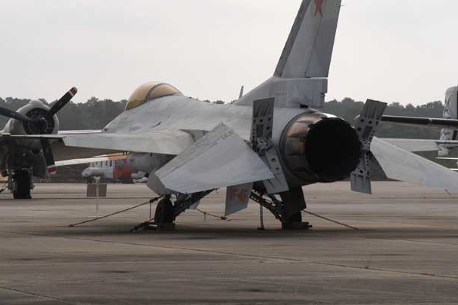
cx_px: 227
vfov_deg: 8.2
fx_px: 2132
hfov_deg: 12.3
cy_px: 122
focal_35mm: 168
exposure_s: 1/400
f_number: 10
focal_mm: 85
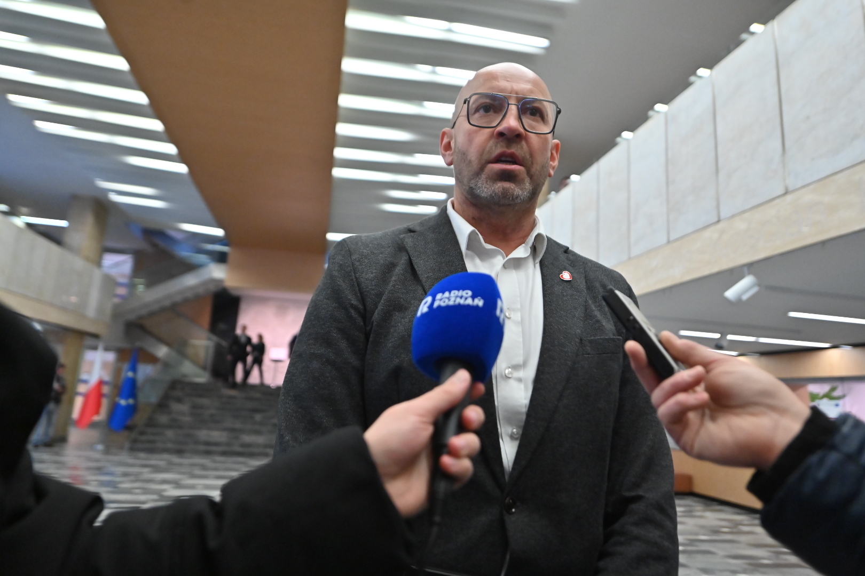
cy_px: 288
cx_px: 432
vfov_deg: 53.1
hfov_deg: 73.7
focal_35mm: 24
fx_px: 577
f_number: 2.8
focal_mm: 24
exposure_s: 1/400
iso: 3200
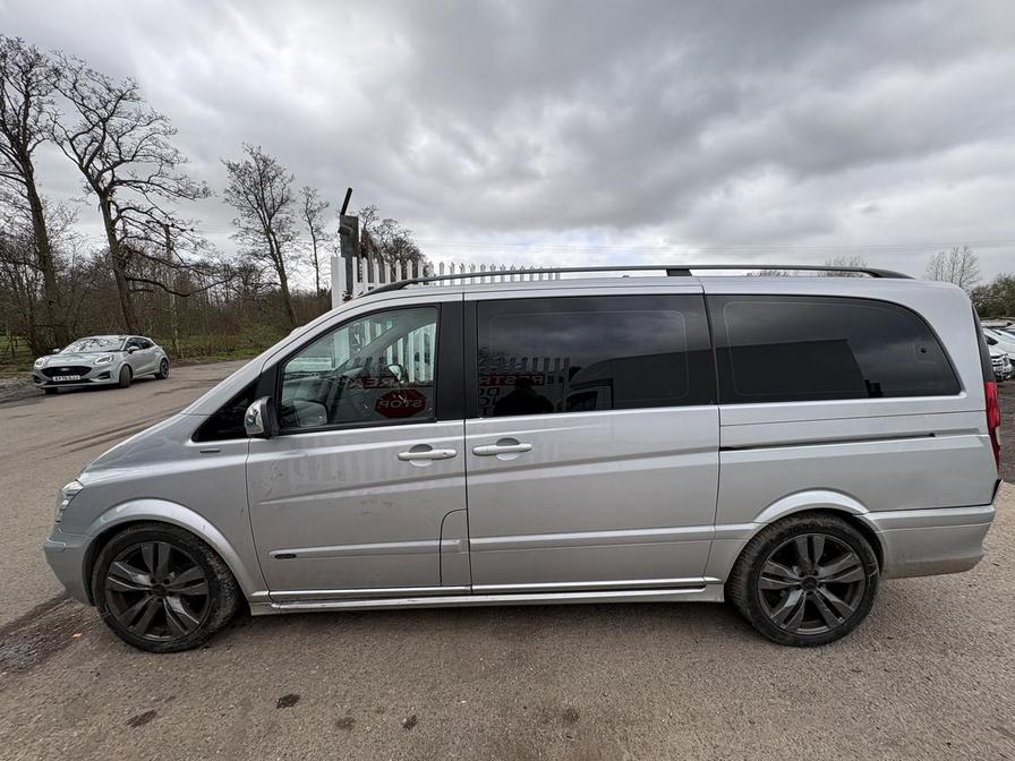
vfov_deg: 85.7
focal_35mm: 14
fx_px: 411
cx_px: 508
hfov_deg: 102.1
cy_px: 380
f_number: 2.2
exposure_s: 1/462
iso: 40
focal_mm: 2.22
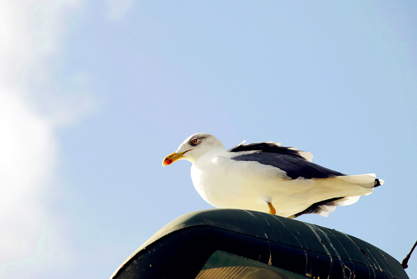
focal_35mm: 300
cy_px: 140
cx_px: 208
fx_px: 3478
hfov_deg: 6.9
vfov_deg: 4.6
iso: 100
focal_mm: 200
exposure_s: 1/400
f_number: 8
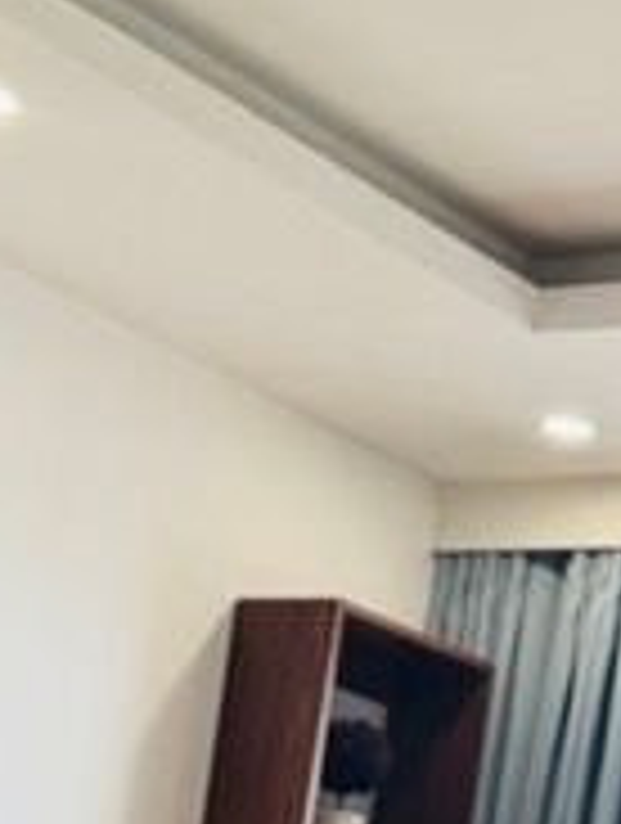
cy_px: 1063
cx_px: 387
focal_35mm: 134
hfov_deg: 11.1
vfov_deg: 14.1
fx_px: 3194
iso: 100
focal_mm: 6.76
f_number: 1.78
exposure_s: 1/229
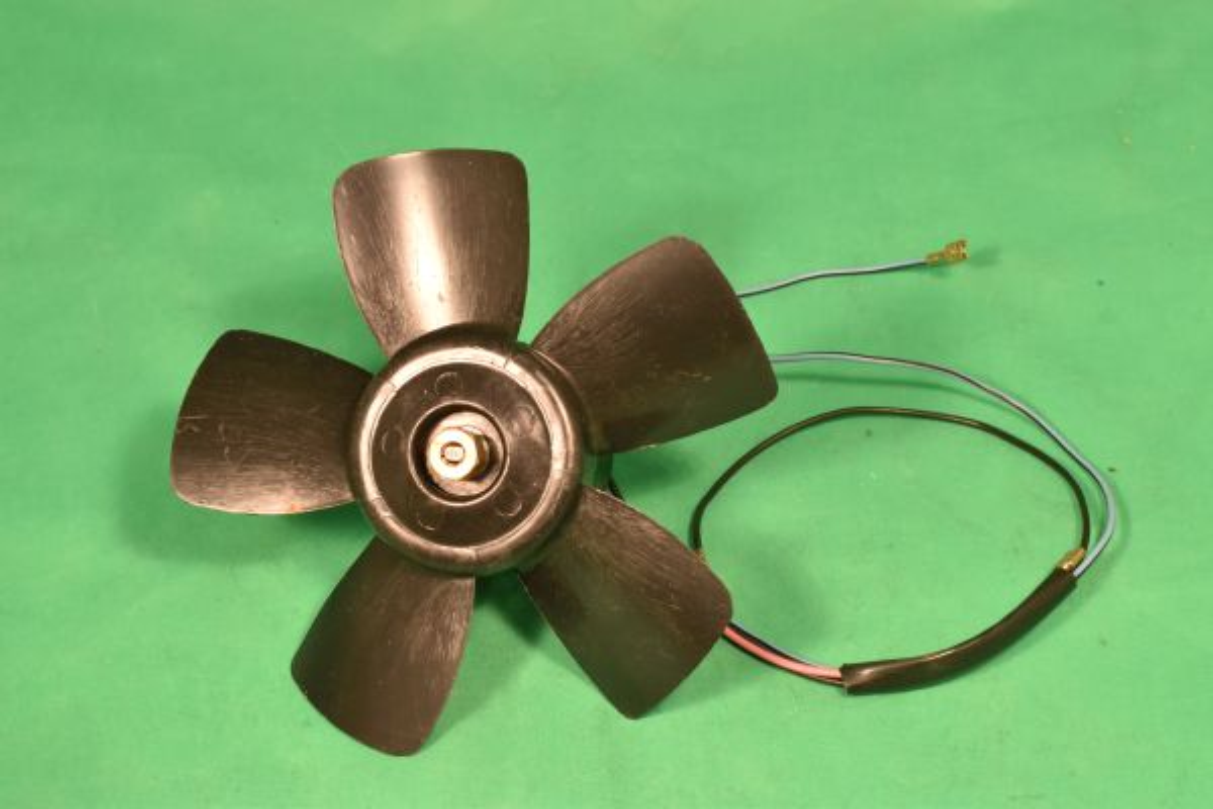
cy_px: 404
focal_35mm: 60
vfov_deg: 22.6
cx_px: 606
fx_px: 2022
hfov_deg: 33.4
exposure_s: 1/60
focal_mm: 40
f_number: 16
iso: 720
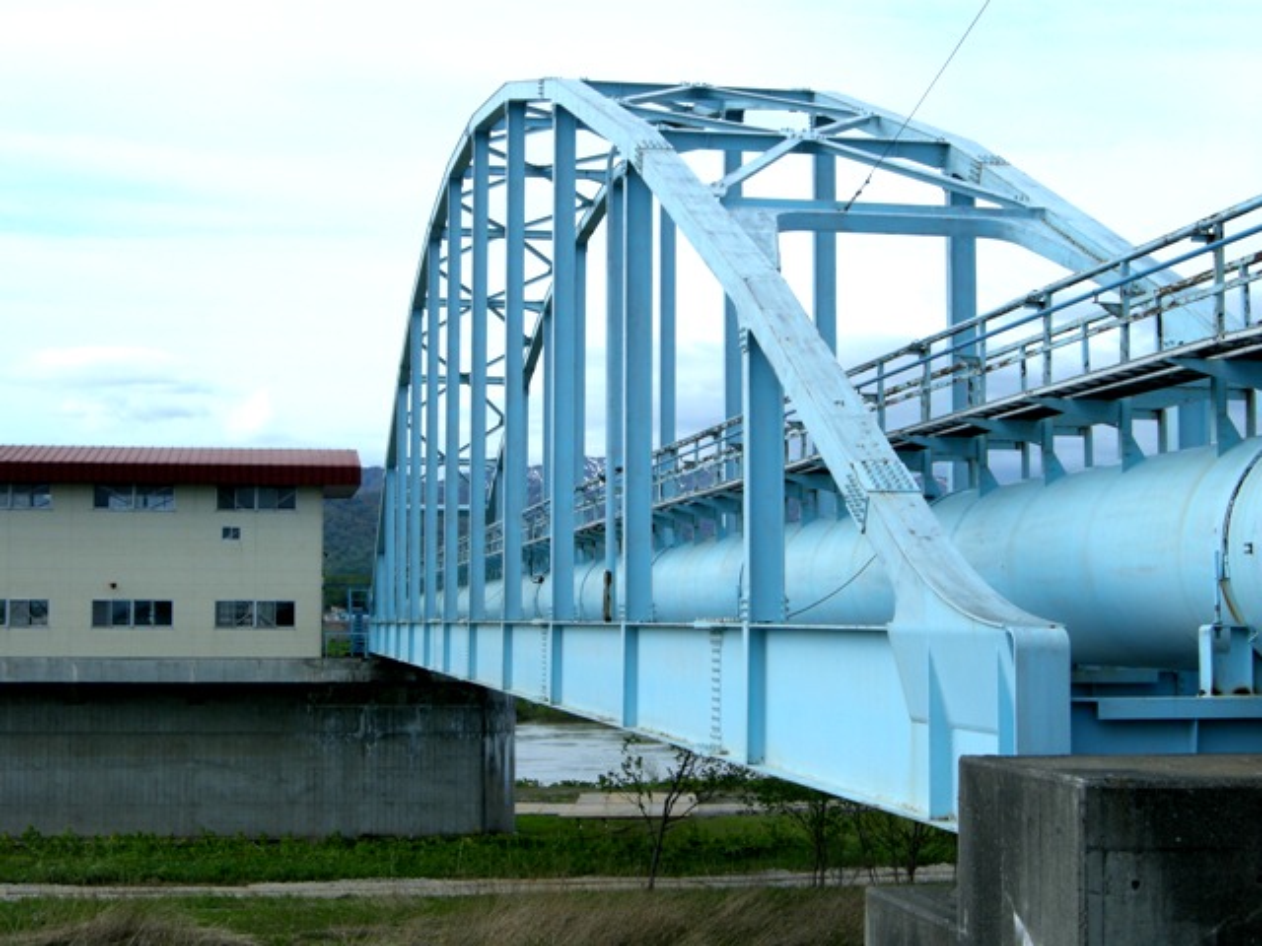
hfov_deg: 32.2
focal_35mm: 60
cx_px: 631
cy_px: 473
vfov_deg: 24.4
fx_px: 2187
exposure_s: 1/285
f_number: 6.9
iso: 64
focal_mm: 12.9
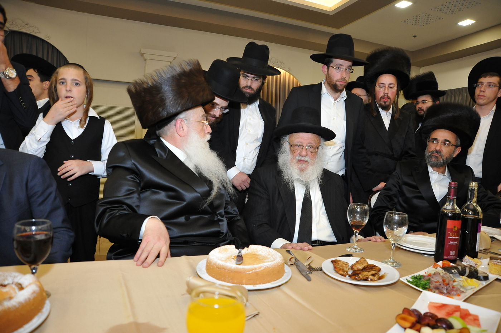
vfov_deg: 53.1
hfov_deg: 73.8
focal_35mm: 24
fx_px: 334
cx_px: 250
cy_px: 166
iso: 2000
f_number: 4
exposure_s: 1/100
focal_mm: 24
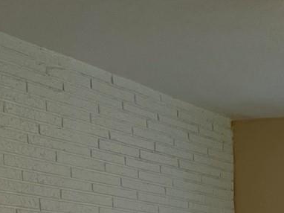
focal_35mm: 109
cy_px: 363
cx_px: 516
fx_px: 894
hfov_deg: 15.4
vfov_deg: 12.6
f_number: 1.5
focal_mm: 5.7
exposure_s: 1/161
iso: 50
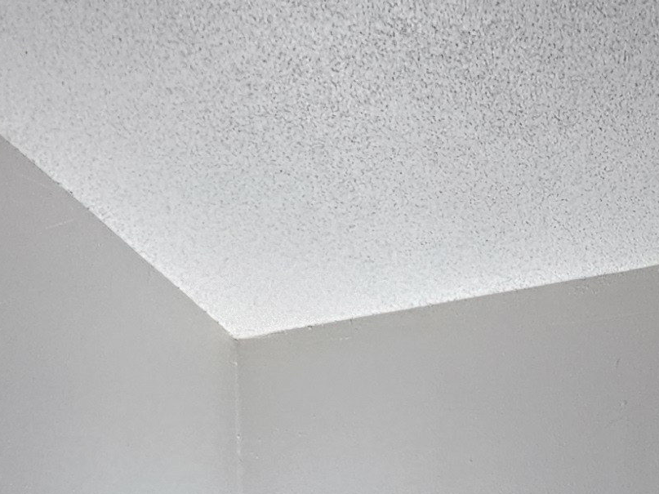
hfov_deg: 17.2
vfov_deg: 11.3
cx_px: 434
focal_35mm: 114
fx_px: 2170
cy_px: 1095
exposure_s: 1/60
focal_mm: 5.4
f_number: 1.8
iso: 500
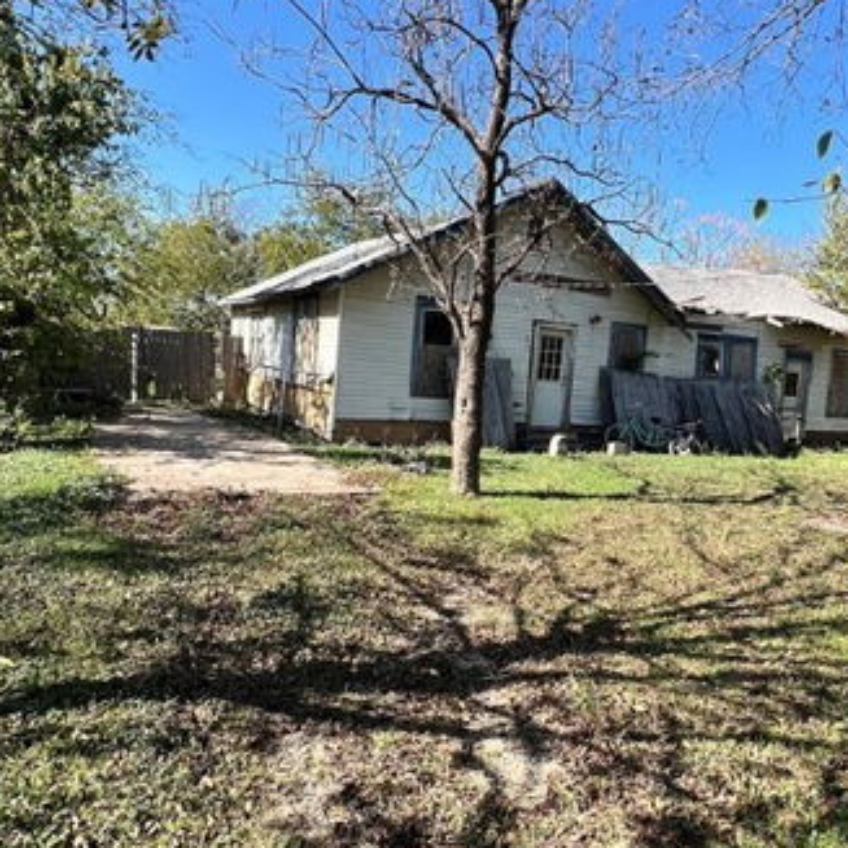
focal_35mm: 24
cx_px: 511
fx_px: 665
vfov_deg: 65.0
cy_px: 430
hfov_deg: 64.4
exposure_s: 1/779
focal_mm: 1.57
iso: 32
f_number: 1.8
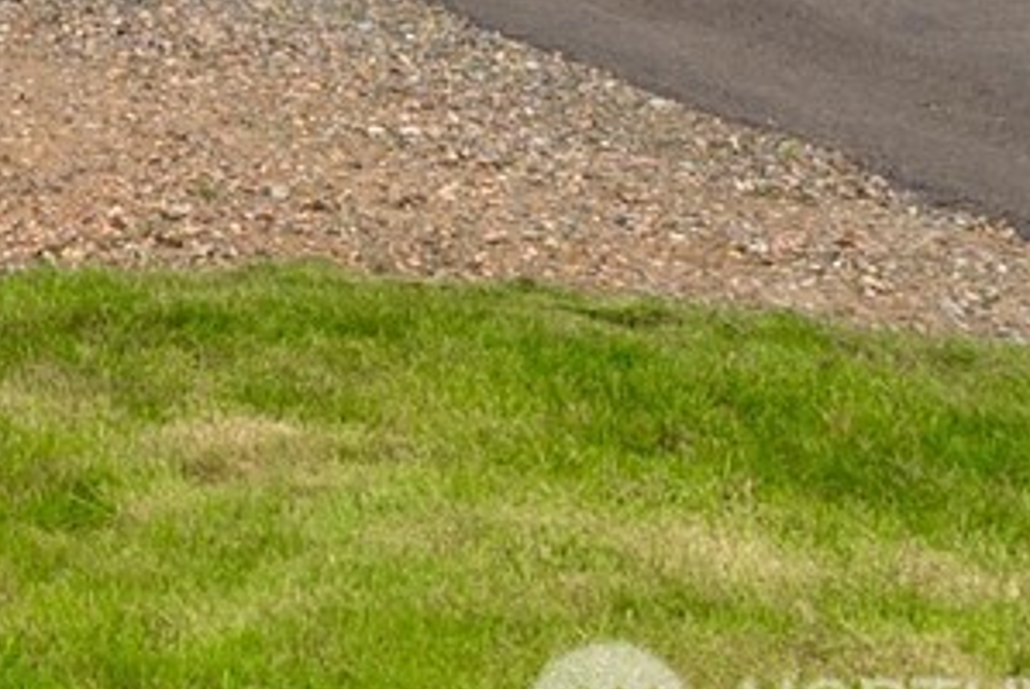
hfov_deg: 11.8
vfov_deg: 8.9
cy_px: -1089
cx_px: -1559
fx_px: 3895
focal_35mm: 136
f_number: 7.1
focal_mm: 24
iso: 80
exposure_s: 1/200
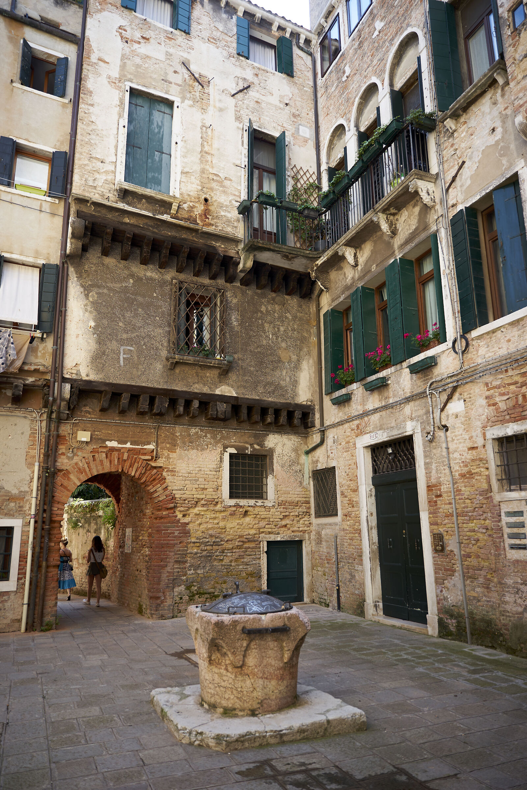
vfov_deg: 73.7
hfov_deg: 53.1
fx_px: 527
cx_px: 264
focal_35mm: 24
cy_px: 395
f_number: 2.8
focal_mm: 24
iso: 100
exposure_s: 1/250
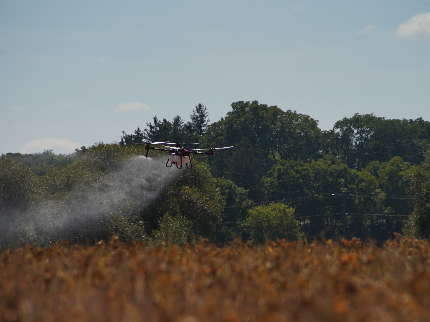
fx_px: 4037
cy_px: 161
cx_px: 230
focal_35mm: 325
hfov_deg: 6.1
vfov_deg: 4.6
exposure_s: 1/1250
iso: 200
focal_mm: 300
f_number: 10
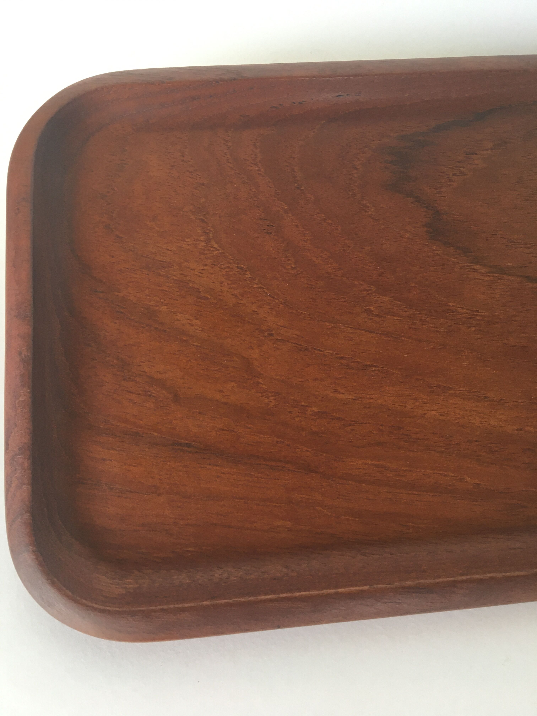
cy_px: 358
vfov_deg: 61.7
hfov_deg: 48.2
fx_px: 600
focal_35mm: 29
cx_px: 268
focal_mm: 4.15
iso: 50
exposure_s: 1/33
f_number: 2.2
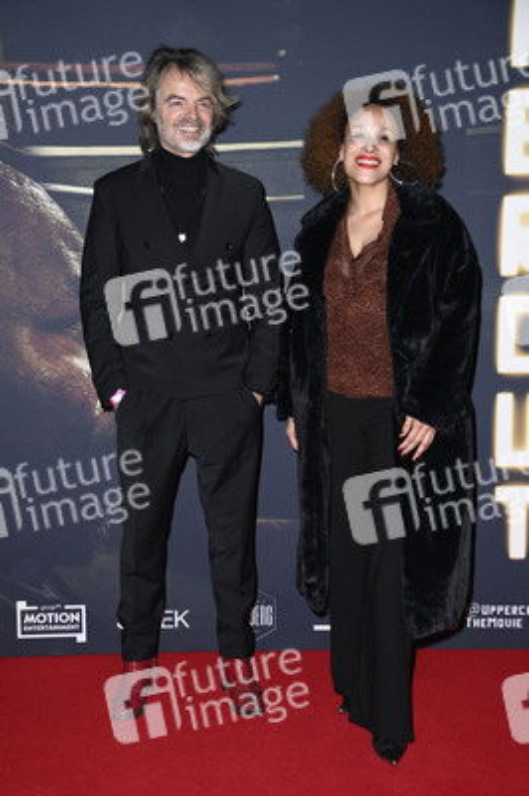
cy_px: 398
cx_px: 264
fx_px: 1236
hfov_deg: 24.2
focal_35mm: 56
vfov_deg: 35.7
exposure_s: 1/250
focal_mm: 56
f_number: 5.6
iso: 400
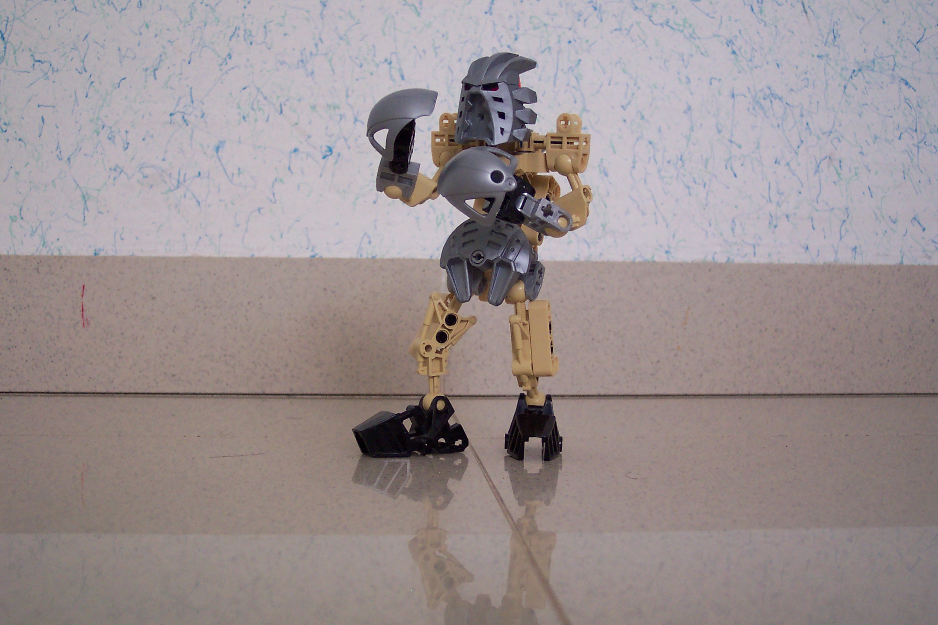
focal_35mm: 38
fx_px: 990
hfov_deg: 50.7
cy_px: 312
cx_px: 469
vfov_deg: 35.1
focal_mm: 8
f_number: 2.8
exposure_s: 1/20
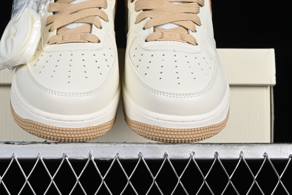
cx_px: 119
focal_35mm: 111
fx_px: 900
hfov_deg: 18.4
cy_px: 55
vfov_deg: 12.3
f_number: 8
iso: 160
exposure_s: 1/80
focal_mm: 50
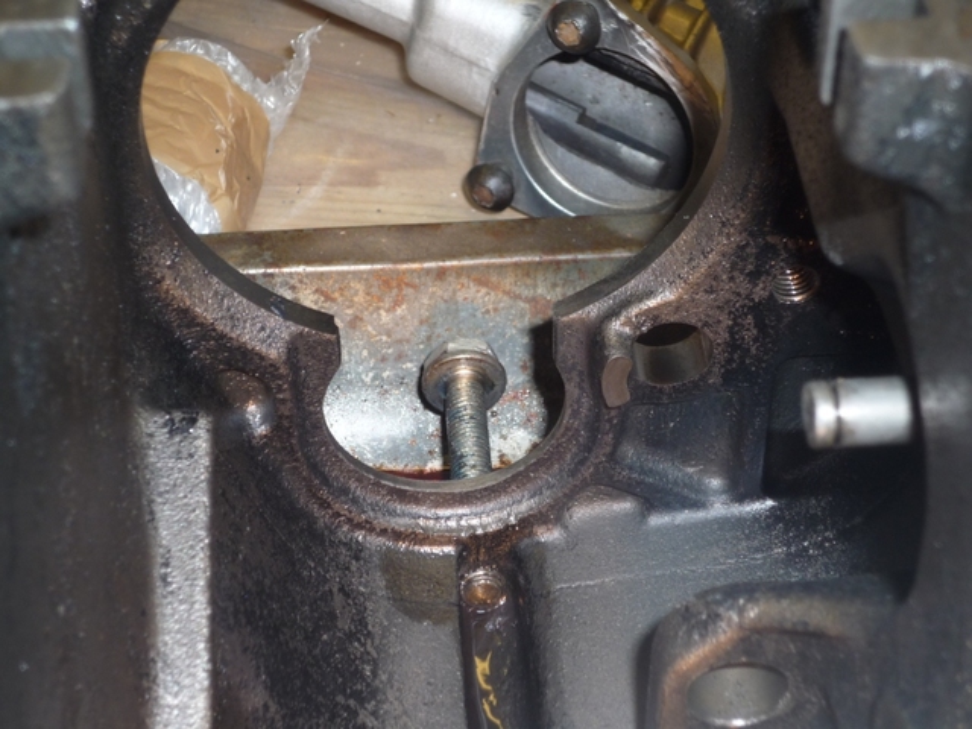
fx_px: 1966
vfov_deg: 21.0
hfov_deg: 27.8
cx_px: 486
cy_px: 364
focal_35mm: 70
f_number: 4.9
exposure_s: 1/50
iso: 100
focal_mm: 12.2
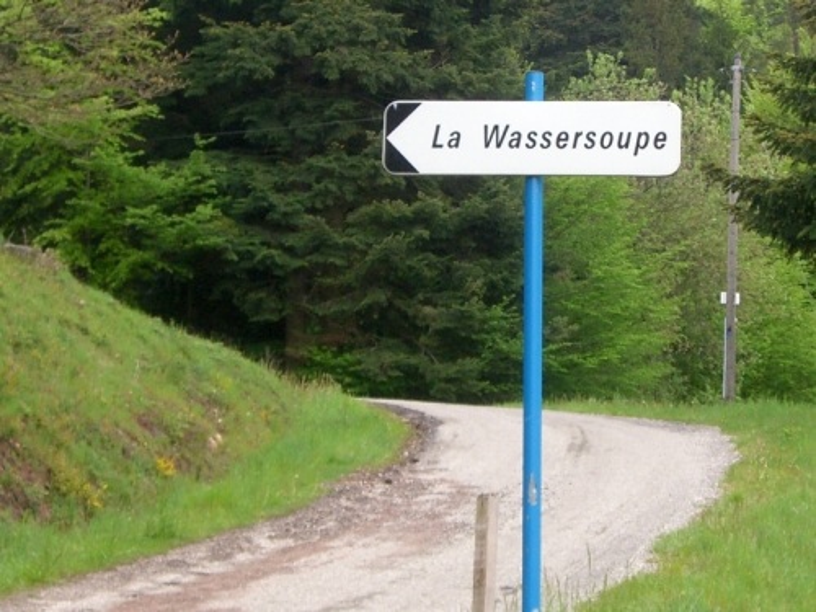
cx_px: 408
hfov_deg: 17.3
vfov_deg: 13.0
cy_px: 306
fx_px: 2687
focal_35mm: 114
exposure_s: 1/100
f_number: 5.2
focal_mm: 18.6
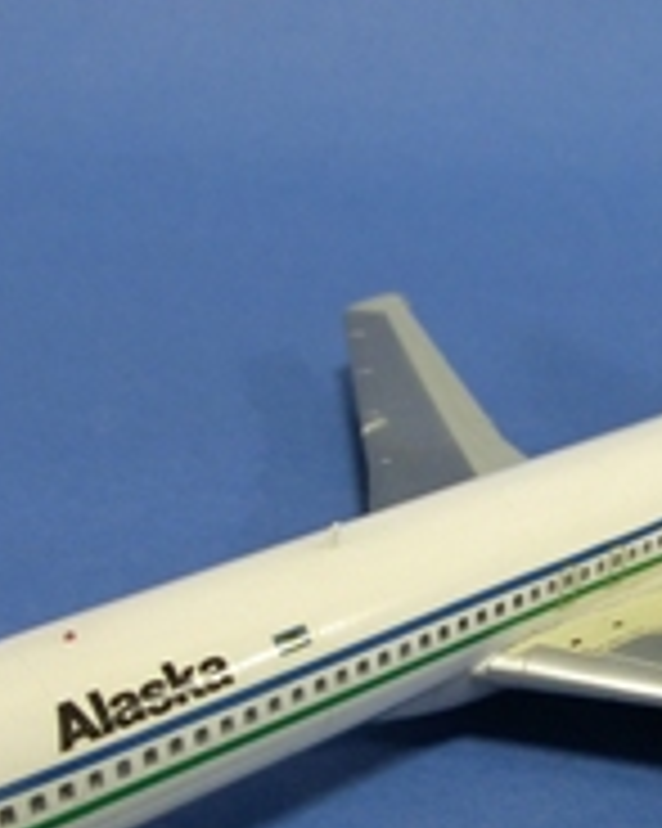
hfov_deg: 26.4
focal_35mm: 57
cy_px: 616
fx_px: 1397
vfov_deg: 32.4
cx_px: 473
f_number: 3
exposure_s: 1/60
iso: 500
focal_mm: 4.24
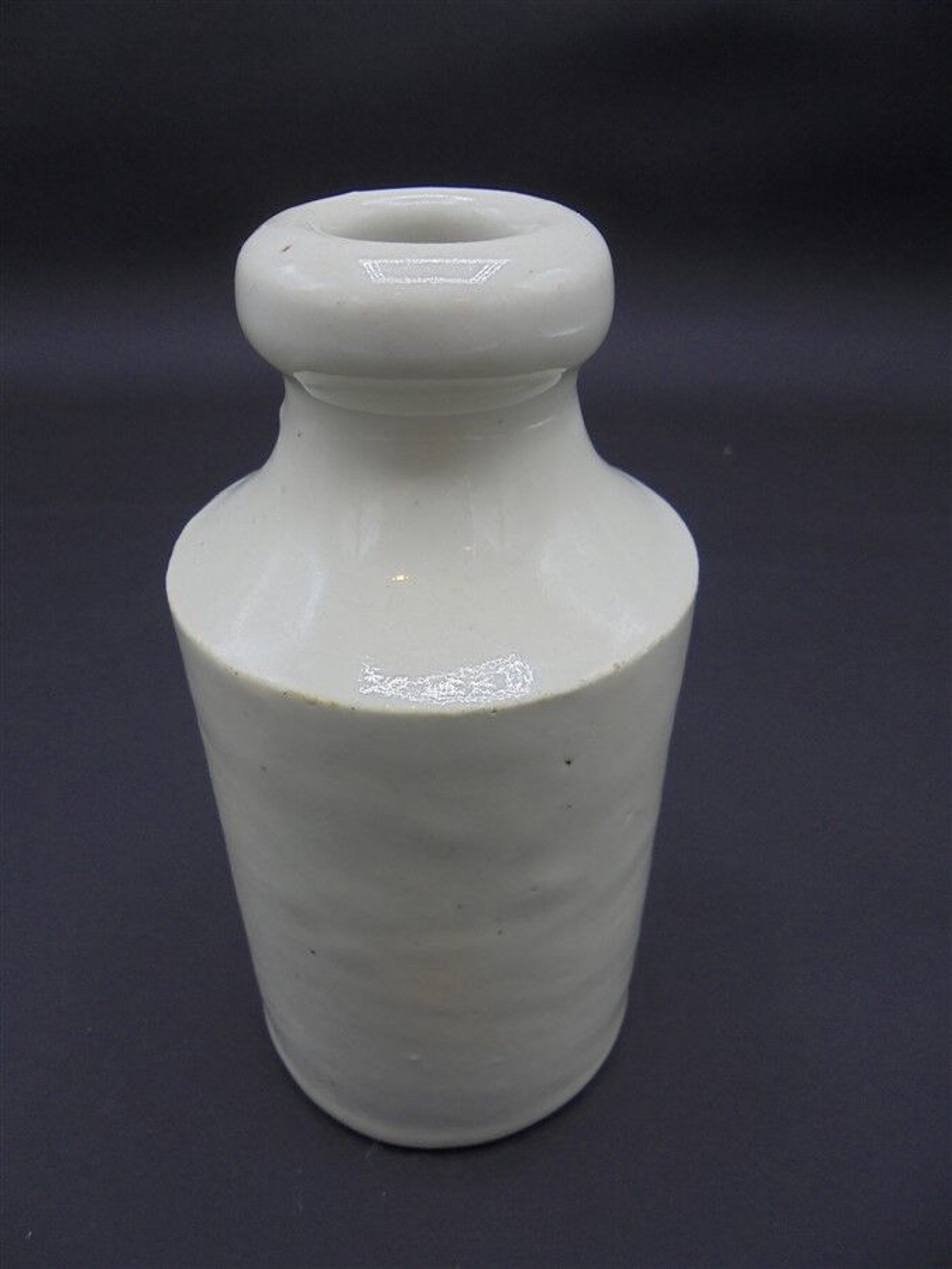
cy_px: 634
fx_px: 953
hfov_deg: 53.1
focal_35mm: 26
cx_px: 476
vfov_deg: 67.3
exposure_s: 1/50
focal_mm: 4.6
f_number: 3.5
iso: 100
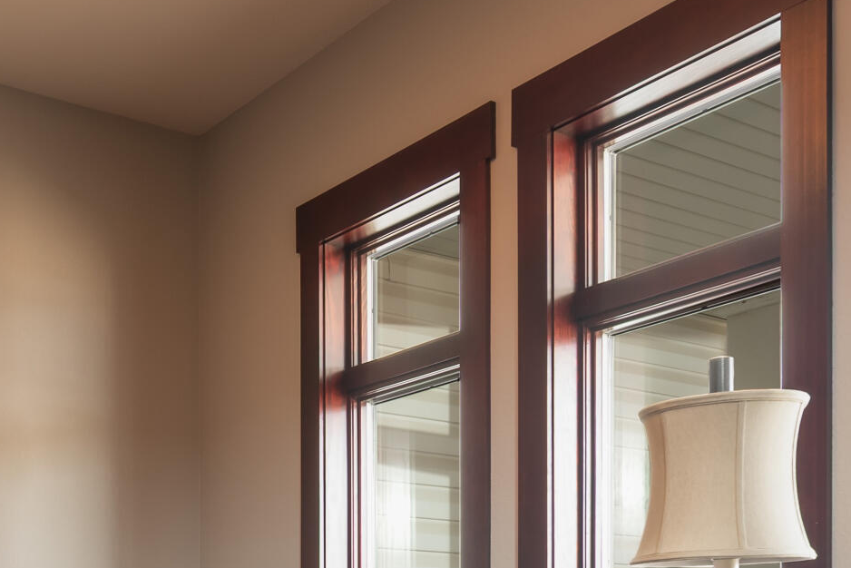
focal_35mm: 48
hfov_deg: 38.8
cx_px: 115
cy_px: 670
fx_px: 1135
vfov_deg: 25.4
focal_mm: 15
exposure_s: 1/8
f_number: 7.1
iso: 200
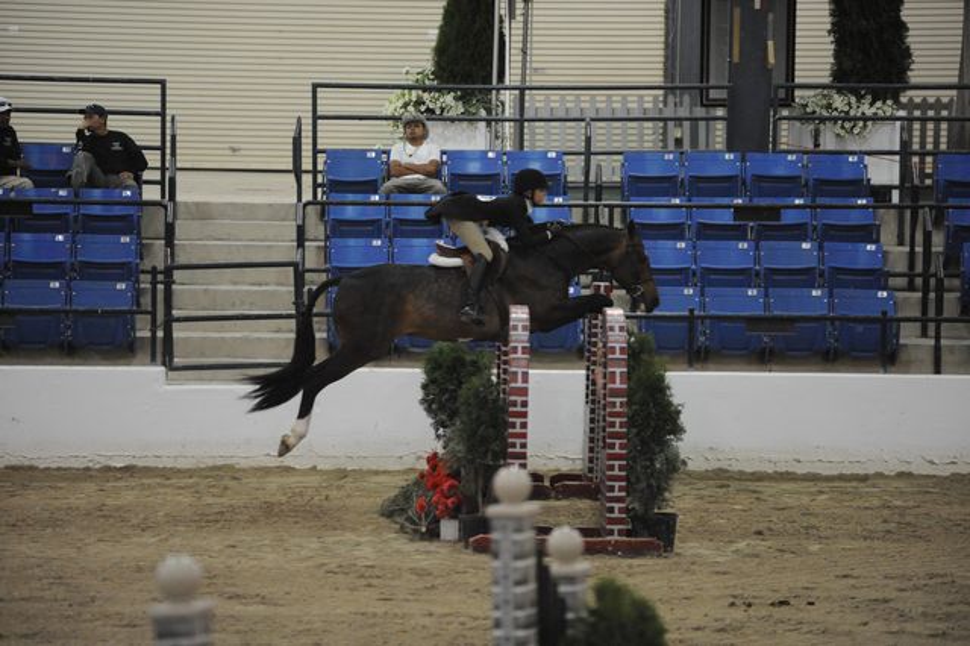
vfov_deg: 6.9
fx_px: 5386
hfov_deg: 10.3
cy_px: 323
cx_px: 485
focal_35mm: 200
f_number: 2.8
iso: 6400
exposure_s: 1/400
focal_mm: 200
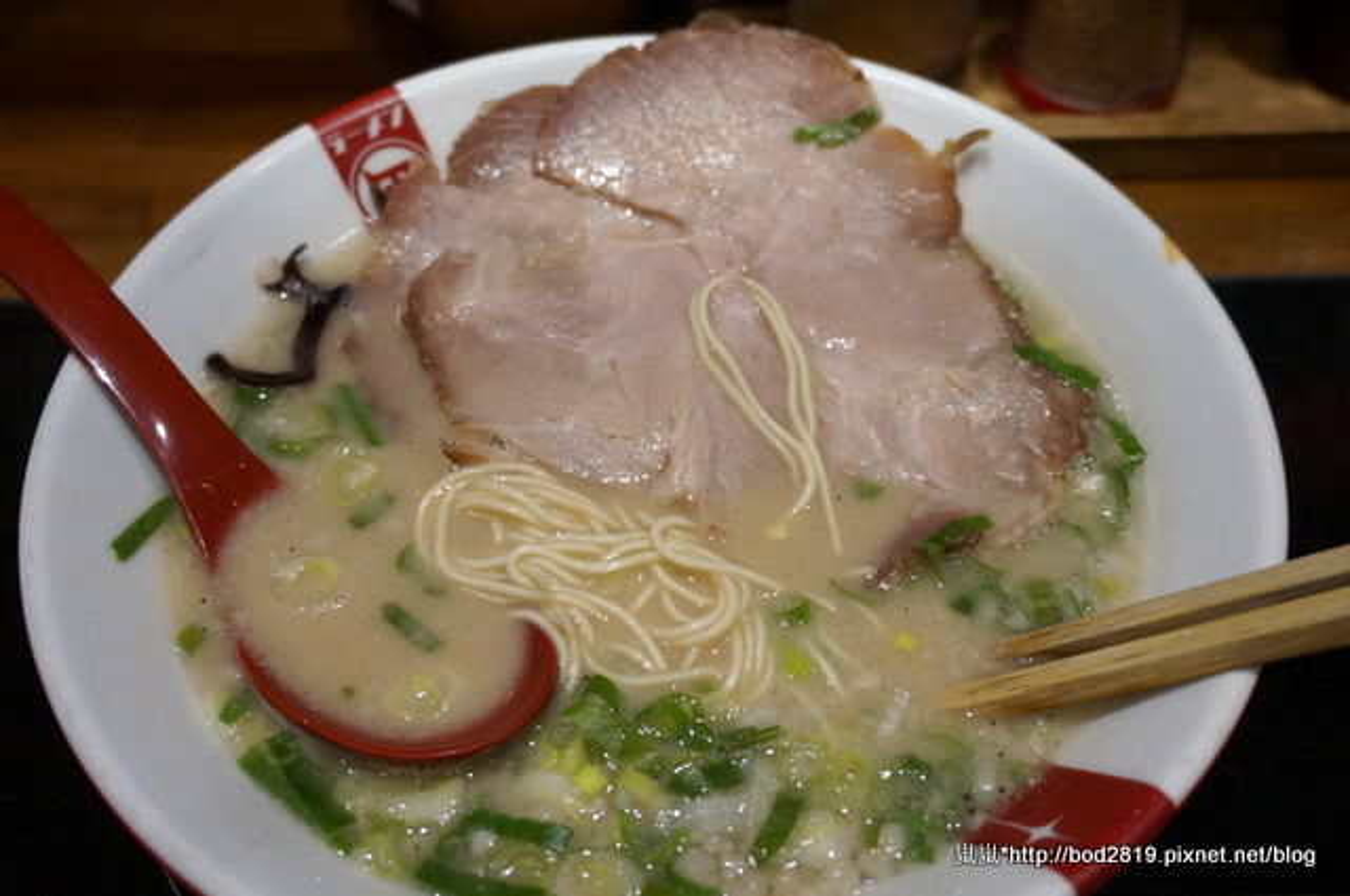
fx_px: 1404
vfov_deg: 35.4
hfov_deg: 51.3
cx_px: 675
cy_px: 448
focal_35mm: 38
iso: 800
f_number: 4.5
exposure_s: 1/60
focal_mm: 25
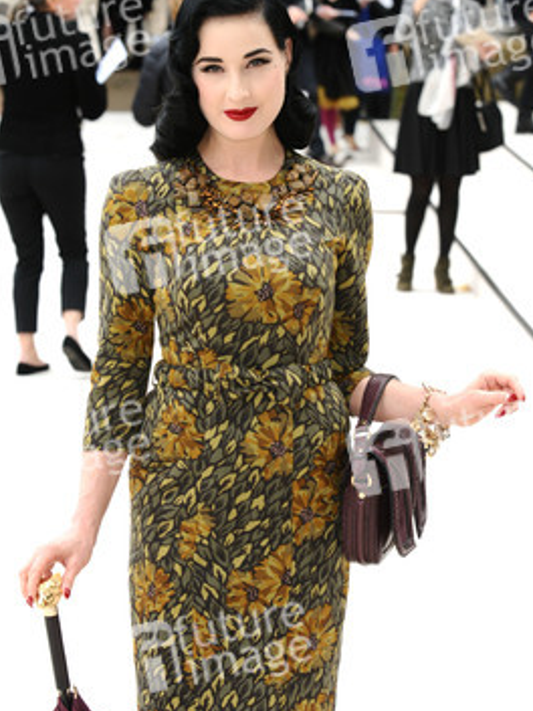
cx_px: 268
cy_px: 347
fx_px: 2689
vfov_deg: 15.1
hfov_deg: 11.3
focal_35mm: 131
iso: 320
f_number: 5.6
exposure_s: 1/250
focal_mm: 80
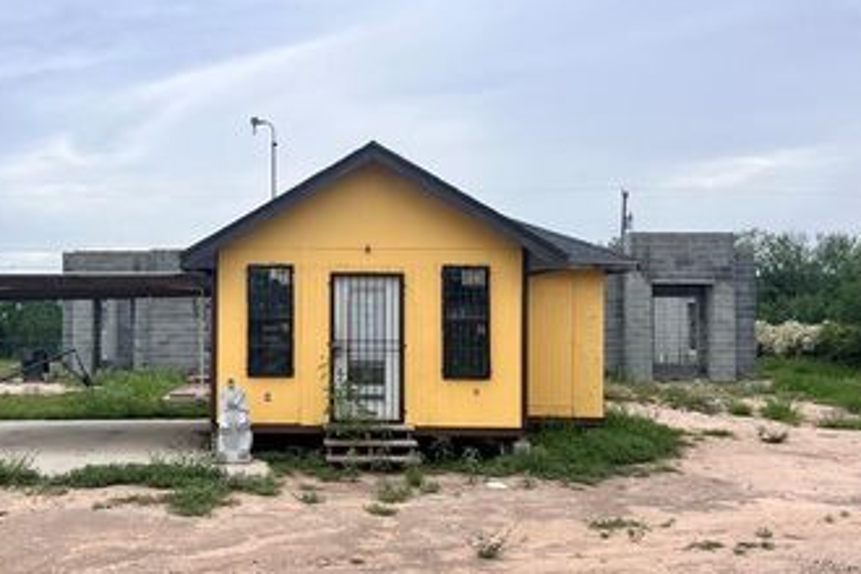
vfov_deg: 32.6
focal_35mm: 41
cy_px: 291
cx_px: 258
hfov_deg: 46.3
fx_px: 981
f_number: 1.5
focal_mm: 5.7
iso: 50
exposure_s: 1/2915
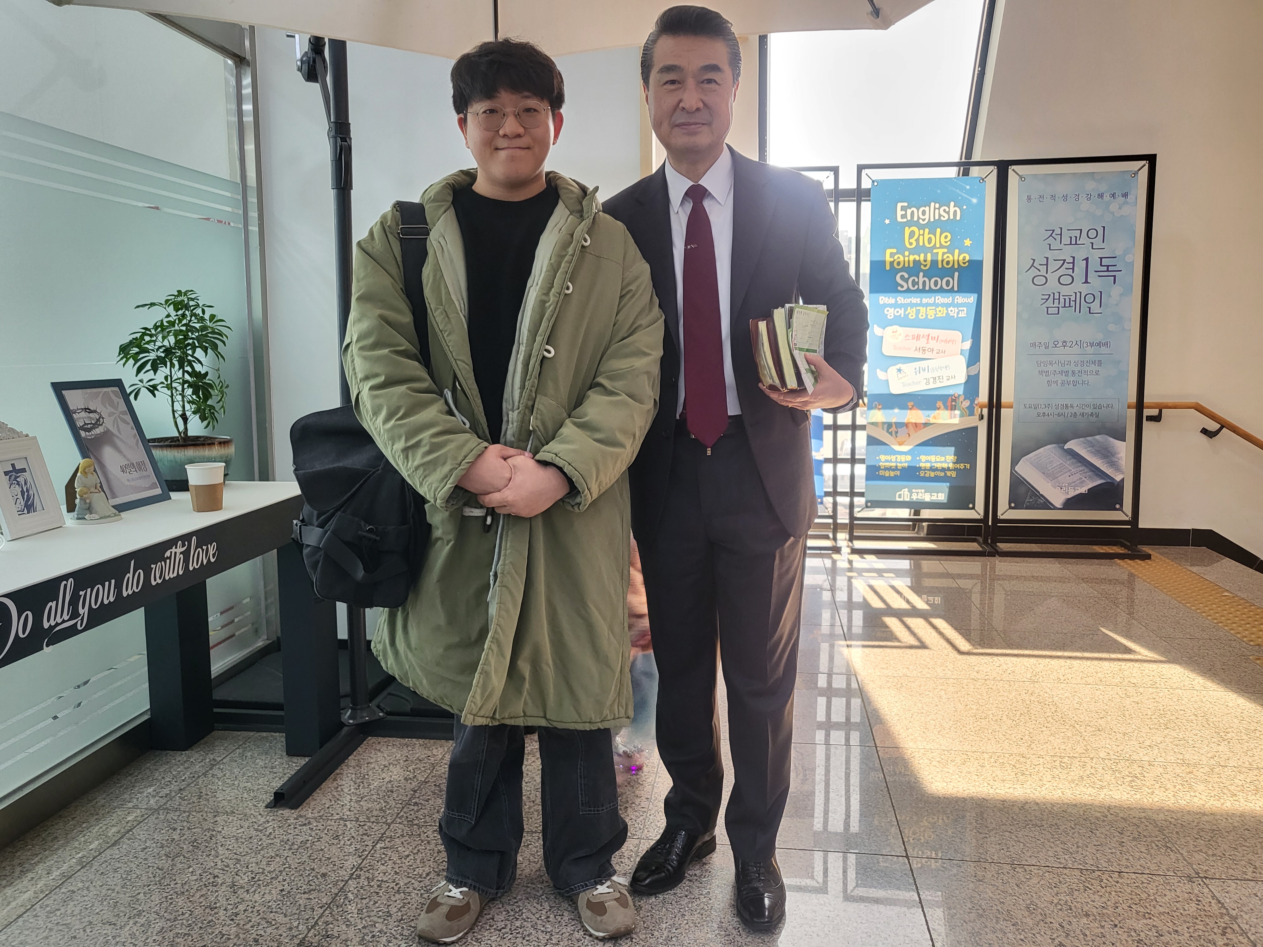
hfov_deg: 67.3
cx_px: 632
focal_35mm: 26
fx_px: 949
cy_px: 474
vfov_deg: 53.1
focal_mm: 4.25
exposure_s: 1/120
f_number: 1.8
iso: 160
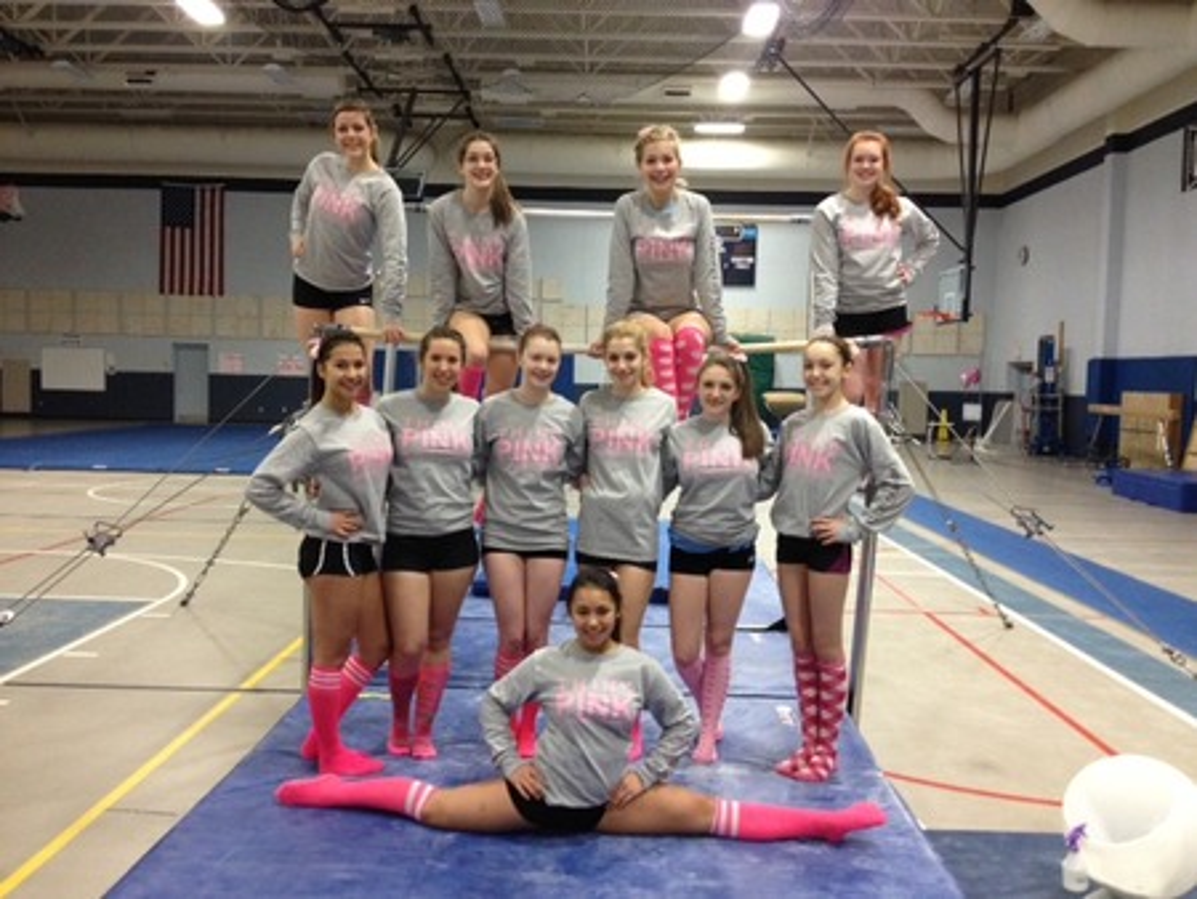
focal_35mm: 35
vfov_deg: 40.7
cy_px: 450
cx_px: 598
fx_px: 1211
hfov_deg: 52.6
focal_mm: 4.28
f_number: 2.4
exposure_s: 1/20
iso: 200
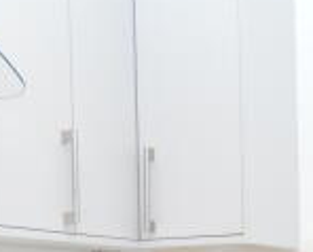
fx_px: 900
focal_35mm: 97
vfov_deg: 15.0
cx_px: 239
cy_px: 350
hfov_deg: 19.6
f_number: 4
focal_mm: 10
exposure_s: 1/60
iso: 450
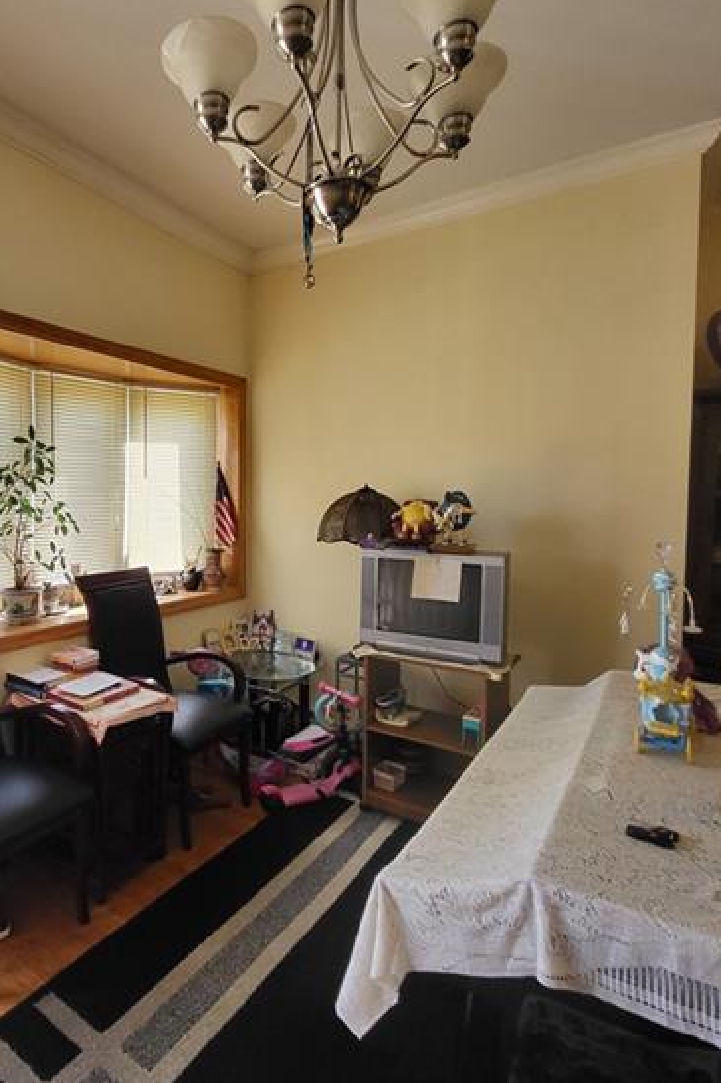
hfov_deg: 62.3
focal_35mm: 19
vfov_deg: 86.9
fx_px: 571
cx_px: 220
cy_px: 562
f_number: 2.2
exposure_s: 1/60
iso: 160
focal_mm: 1.74
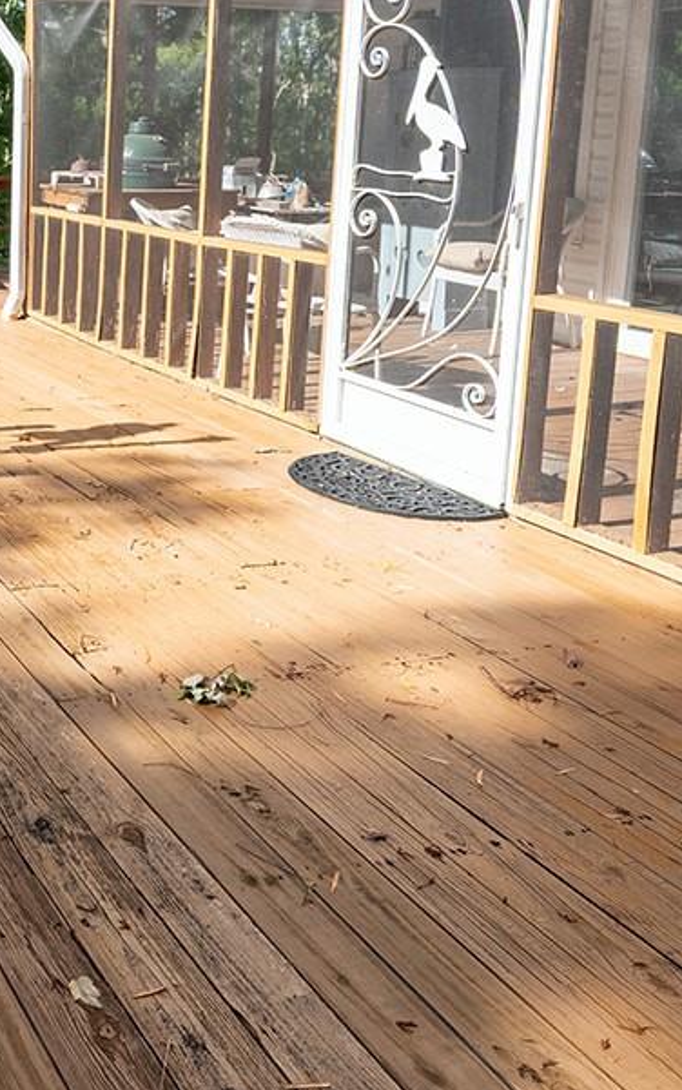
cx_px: -127
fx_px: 1129
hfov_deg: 29.2
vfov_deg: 49.4
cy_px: 267
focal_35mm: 38
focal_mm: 14
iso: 320
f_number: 8
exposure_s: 1/1600
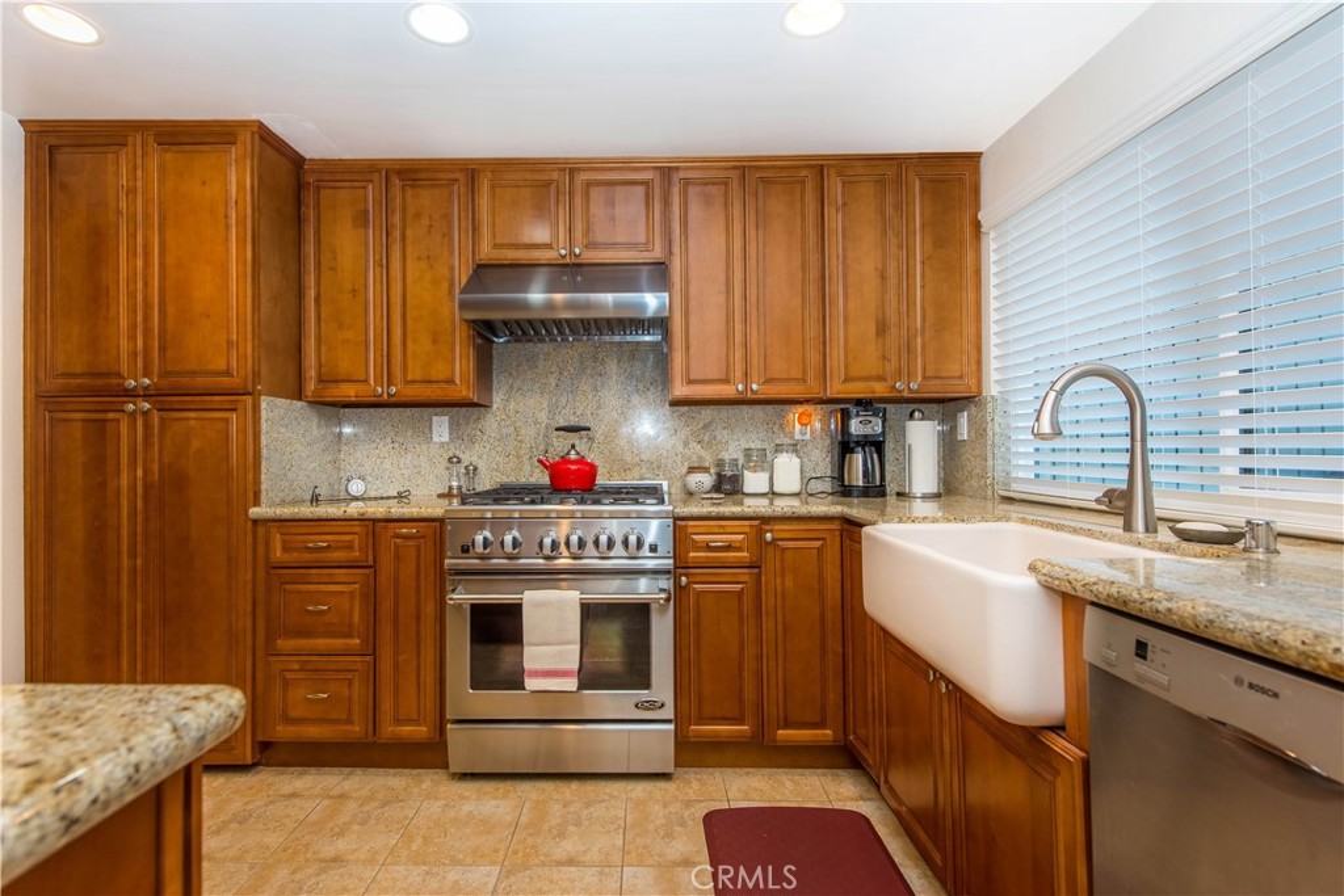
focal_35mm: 18
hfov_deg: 90.0
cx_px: 672
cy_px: 448
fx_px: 672
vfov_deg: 67.4
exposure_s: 1/50
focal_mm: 18
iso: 250
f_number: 5.6
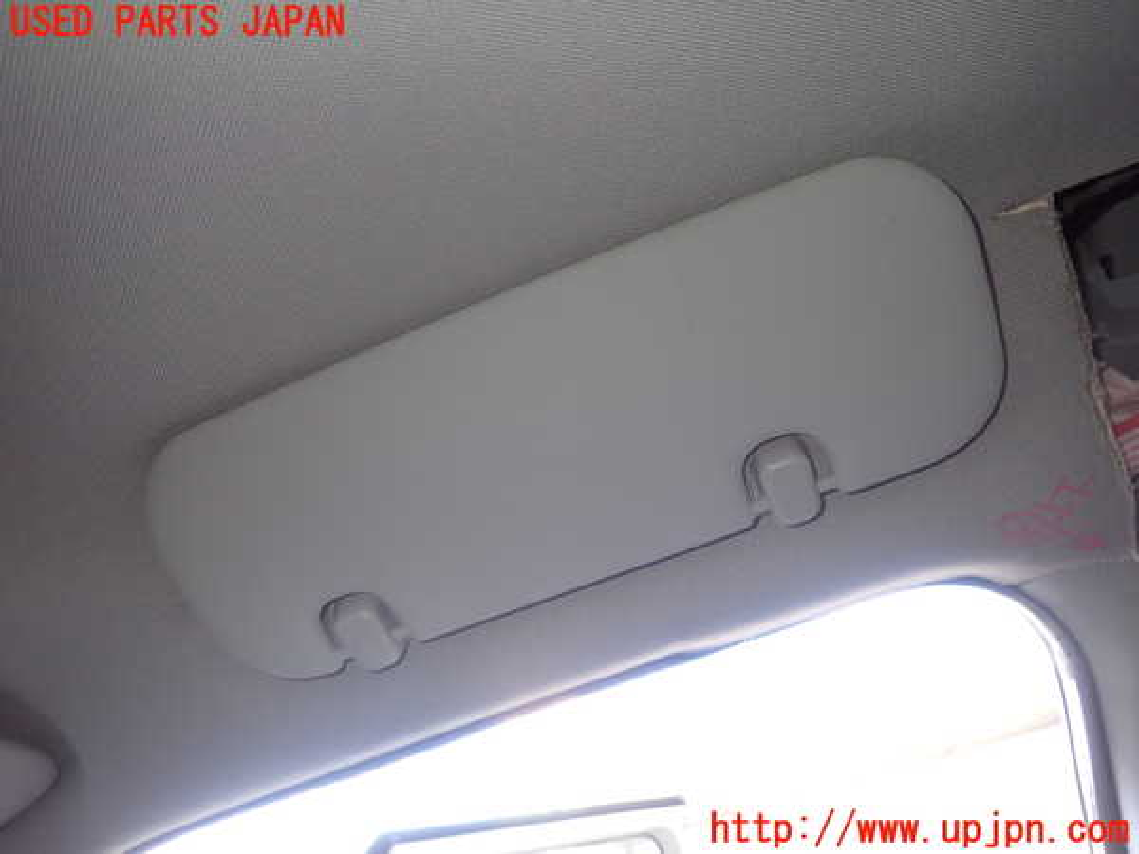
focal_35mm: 25
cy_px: 427
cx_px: 570
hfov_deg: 69.4
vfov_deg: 54.9
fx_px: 823
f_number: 2
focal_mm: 4.5
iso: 160
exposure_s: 1/60
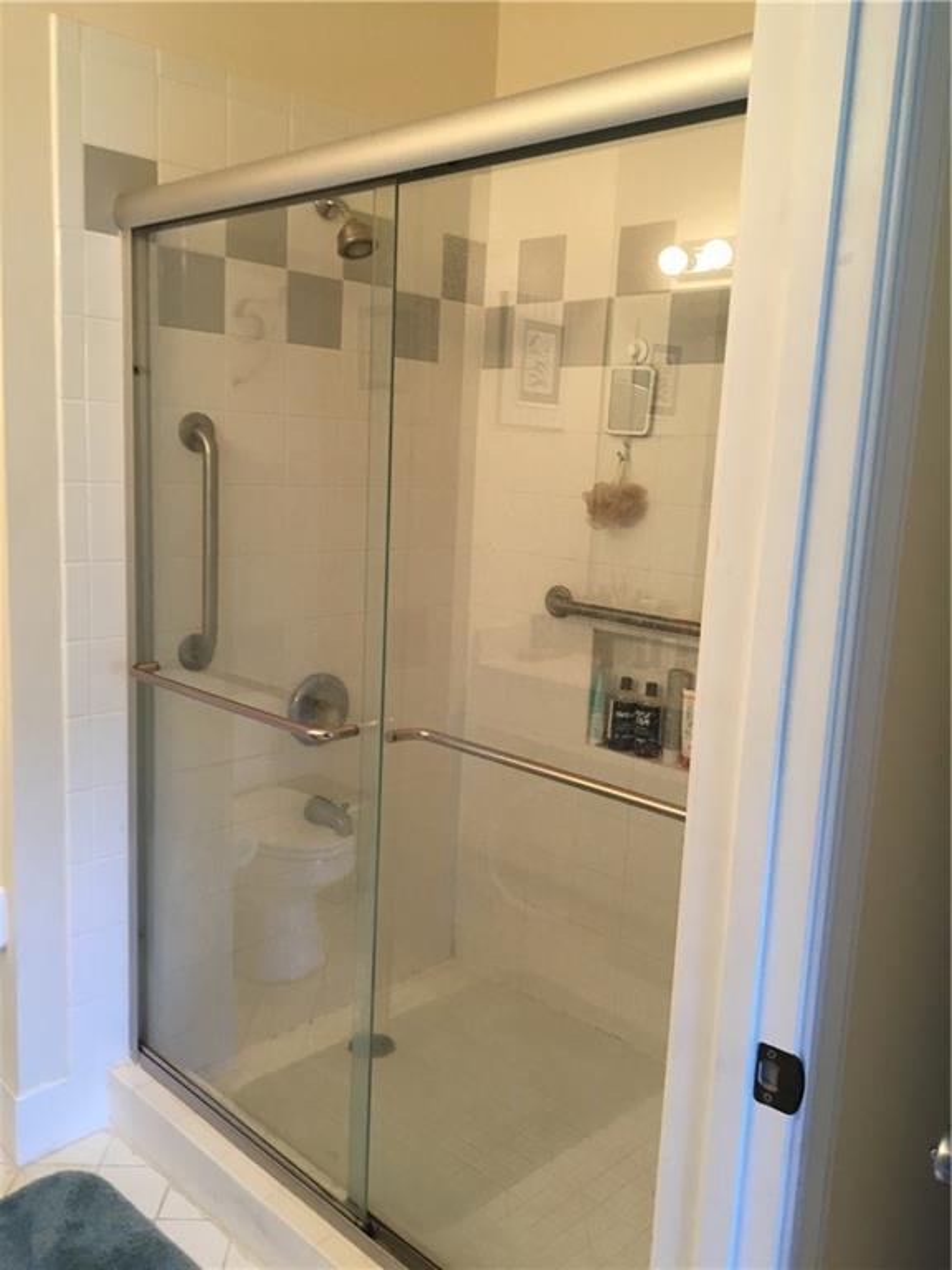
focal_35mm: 29
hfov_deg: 48.2
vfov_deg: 61.7
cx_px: 476
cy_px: 635
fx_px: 1063
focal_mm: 4.15
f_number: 2.2
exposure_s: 1/30
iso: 80
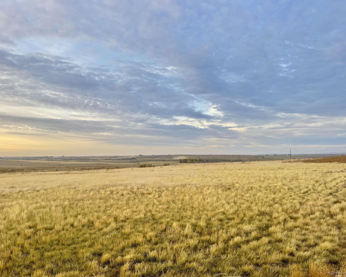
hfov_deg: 66.0
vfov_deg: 54.9
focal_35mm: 26
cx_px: 164
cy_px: 142
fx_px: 266
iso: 64
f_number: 1.78
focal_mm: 6.76
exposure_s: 1/196
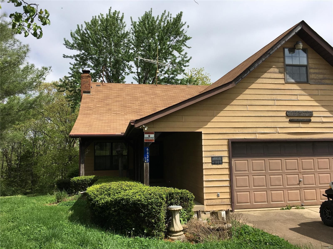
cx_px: 166
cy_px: 124
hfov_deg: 61.7
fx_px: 279
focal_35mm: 29
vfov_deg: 48.2
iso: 25
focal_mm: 4.15
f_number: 2.2
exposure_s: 1/2331
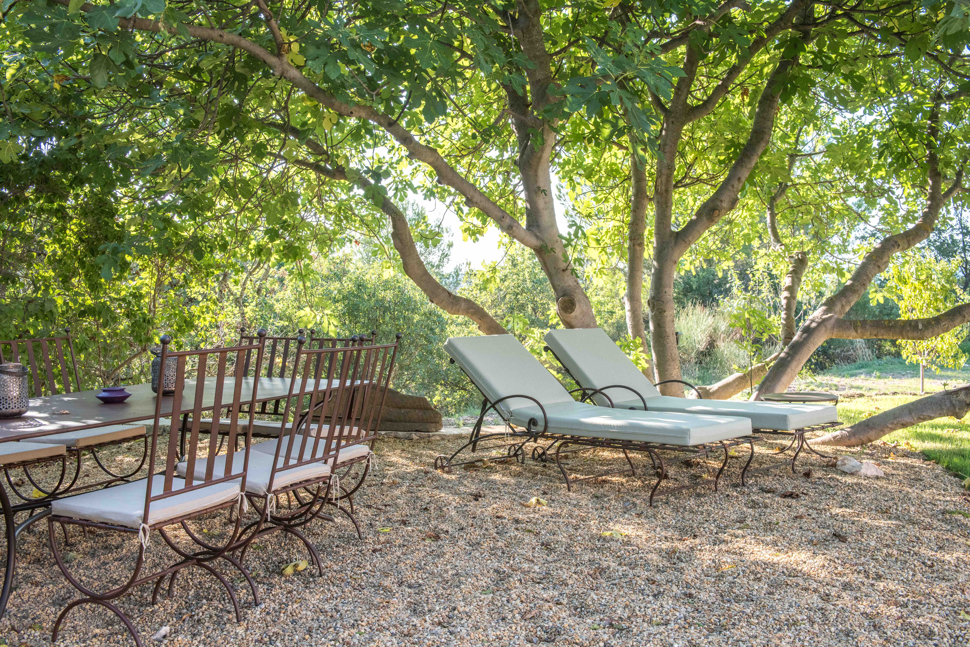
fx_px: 916
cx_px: 485
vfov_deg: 38.9
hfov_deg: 55.8
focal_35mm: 34
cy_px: 324
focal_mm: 34
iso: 800
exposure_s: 1/200
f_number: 7.1
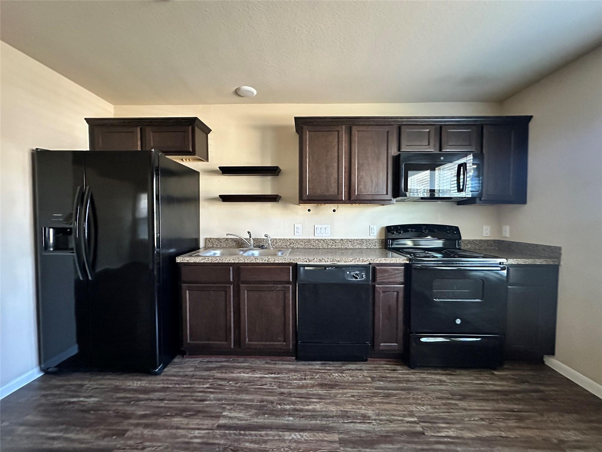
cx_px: 301
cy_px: 226
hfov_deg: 102.1
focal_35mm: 14
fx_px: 243
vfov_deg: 85.7
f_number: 2.2
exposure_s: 1/60
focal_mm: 2.22
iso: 1250
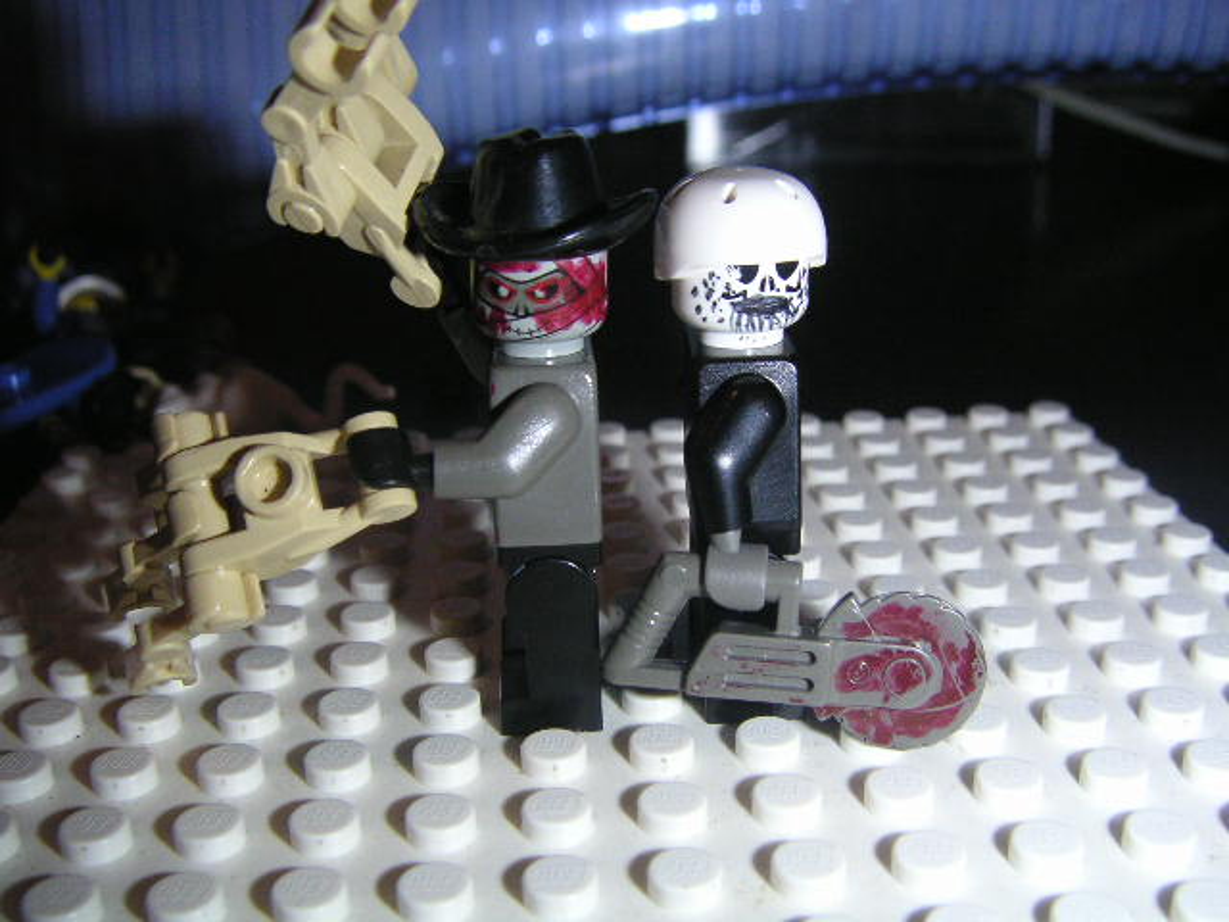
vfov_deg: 37.7
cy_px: 461
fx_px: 1349
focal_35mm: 38
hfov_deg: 49.0
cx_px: 614
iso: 160
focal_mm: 6
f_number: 6.7
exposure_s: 1/45
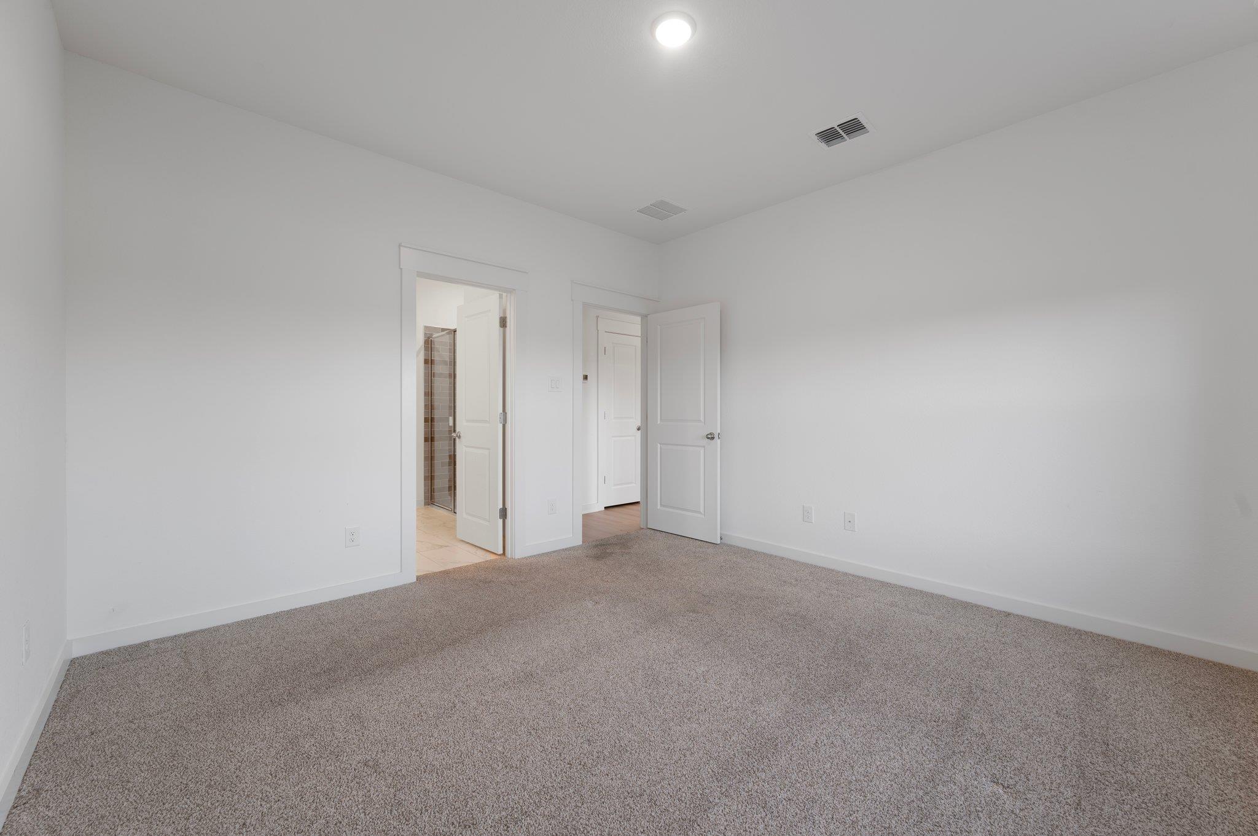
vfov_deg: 81.1
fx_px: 489
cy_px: 418
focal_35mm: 14
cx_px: 629
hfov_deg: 104.3
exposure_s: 1/1.67
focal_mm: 14
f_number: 8
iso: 100
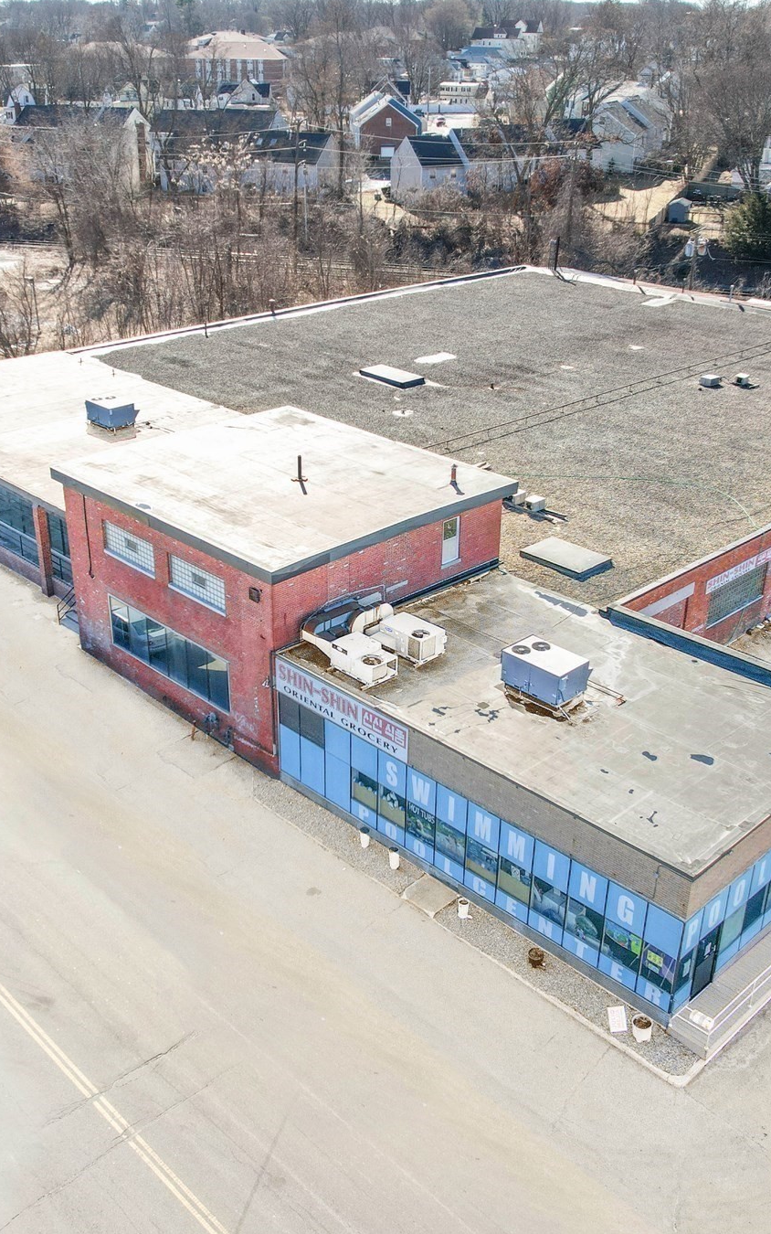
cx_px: 370
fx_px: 1143
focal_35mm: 34
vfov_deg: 56.7
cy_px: 617
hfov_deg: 37.3
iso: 100
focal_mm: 8.38
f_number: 2.8
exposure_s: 1/100
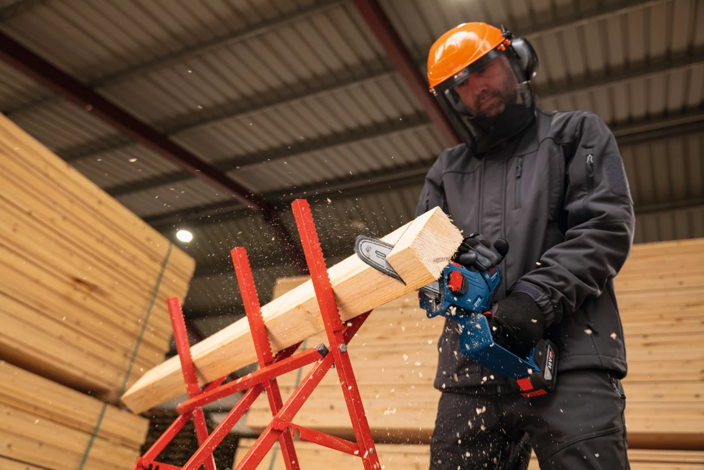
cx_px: 352
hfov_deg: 61.9
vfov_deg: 43.6
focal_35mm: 30
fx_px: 587
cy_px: 235
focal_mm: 30
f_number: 2.8
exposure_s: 1/400
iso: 800
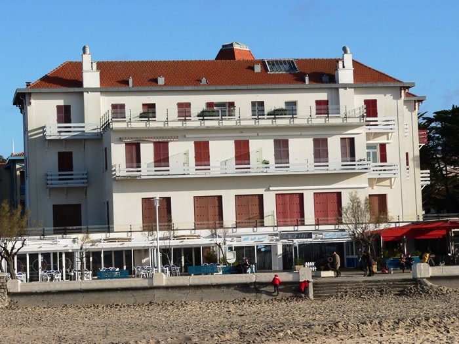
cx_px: 230
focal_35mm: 102
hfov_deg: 19.3
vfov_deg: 14.5
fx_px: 1352
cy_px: 172
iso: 80
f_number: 5.2
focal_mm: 17
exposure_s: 1/500
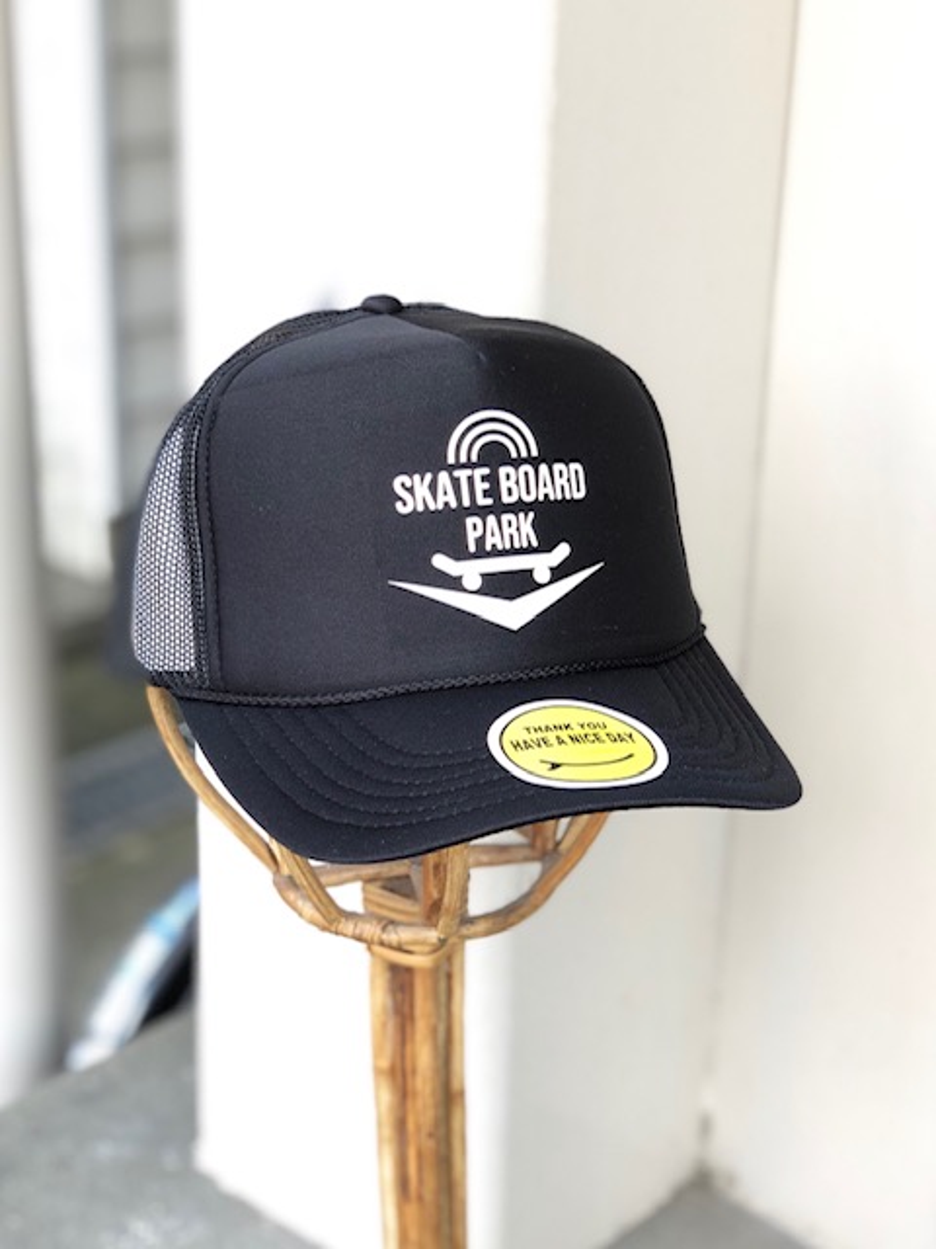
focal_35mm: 52
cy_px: 624
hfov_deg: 28.0
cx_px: 468
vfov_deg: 36.8
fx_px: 1875
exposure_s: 1/50
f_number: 2.4
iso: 20
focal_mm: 6
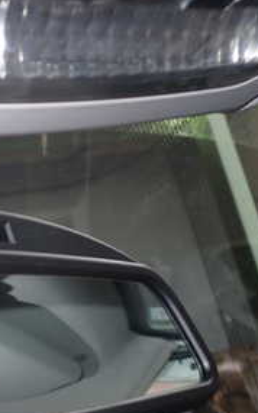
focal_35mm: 67
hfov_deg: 18.6
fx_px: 754
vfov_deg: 30.0
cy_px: 320
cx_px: -29
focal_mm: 5.4
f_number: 6.3
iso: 200
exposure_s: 1/30
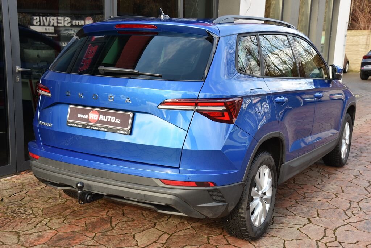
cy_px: 124
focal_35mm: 46
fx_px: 474
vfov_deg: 29.3
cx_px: 186
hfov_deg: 42.7
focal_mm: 46
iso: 500
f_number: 6.3
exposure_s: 1/160
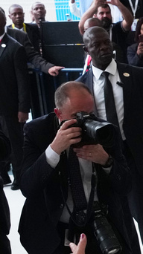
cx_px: 358
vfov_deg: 18.7
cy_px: 216
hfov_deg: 9.4
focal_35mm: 113
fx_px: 763
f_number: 4
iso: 4000
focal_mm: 24
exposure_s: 1/800
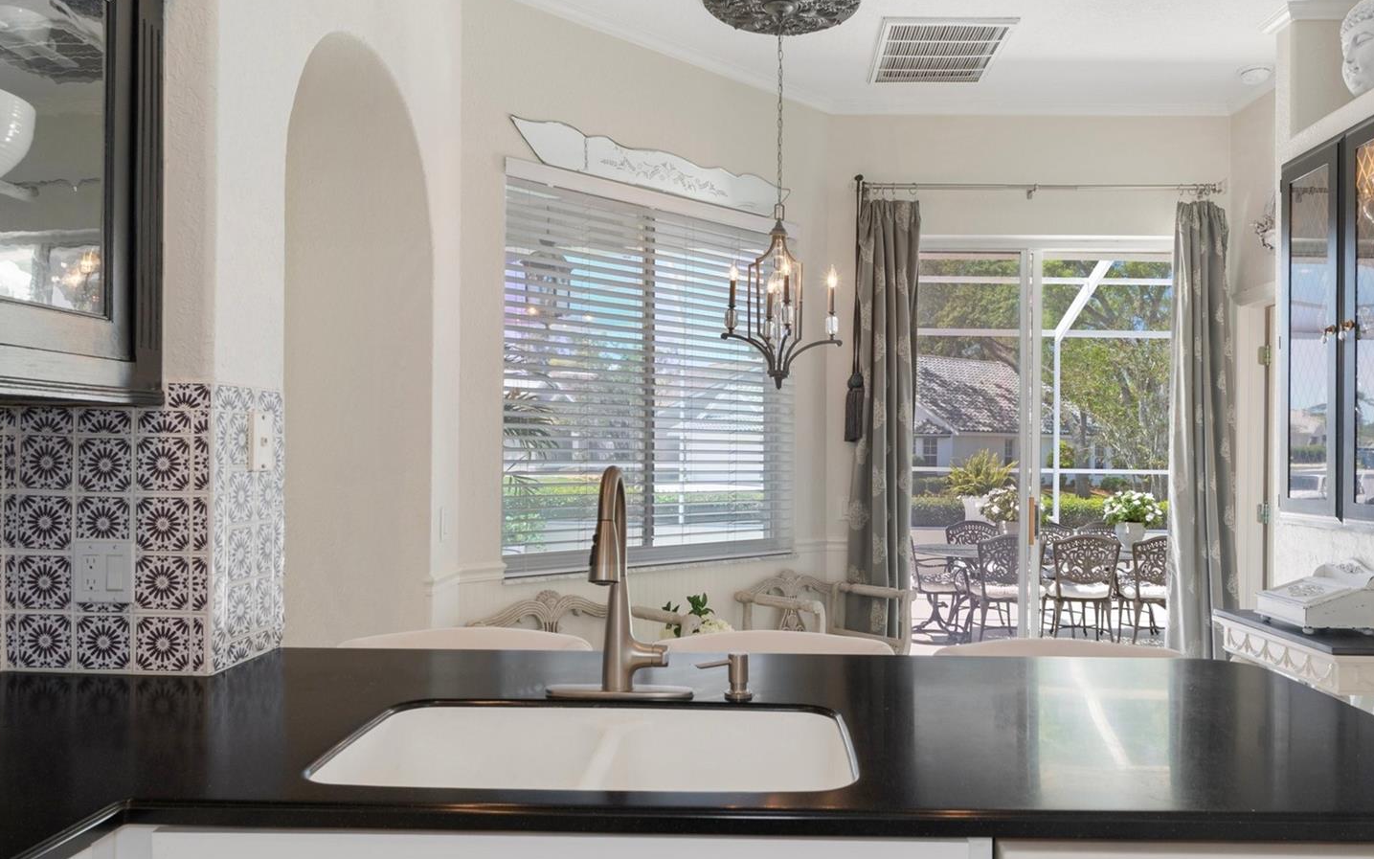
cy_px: 484
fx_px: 957
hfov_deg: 71.2
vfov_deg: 48.2
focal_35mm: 26
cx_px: 735
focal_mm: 15
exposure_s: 1/4
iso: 250
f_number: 8
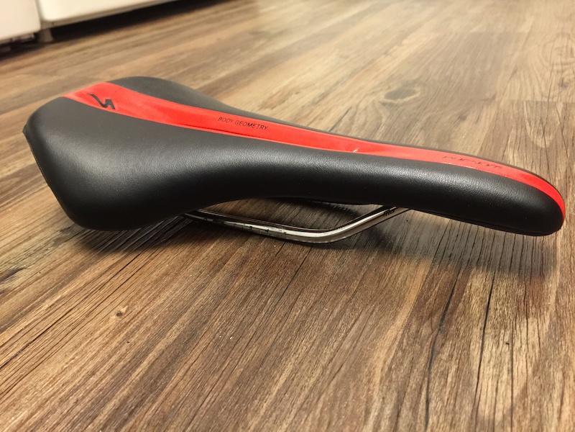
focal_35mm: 29
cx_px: 288
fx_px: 482
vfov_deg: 48.2
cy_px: 216
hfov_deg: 61.7
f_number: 2.2
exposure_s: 1/15
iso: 125
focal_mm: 4.15
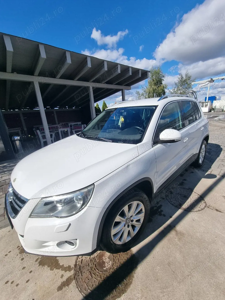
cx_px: 112
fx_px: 113
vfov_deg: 106.2
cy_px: 150
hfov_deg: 89.9
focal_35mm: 13
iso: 50
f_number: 2.2
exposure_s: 1/3333
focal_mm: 2.2
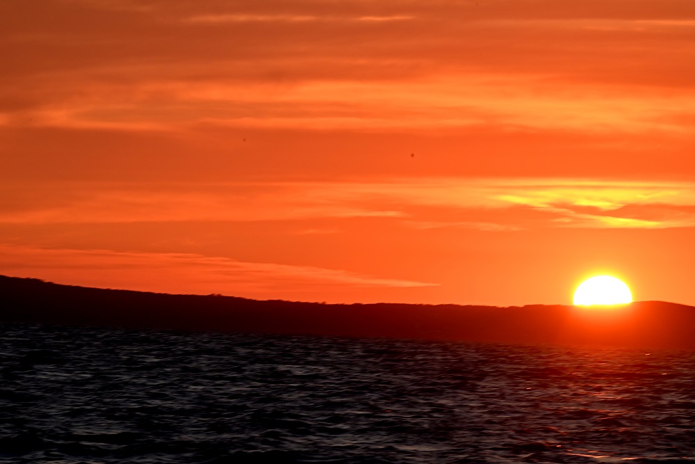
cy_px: 232
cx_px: 348
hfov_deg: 6.9
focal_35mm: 300
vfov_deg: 4.6
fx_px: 5792
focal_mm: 300
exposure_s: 1/320
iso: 900
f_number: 16
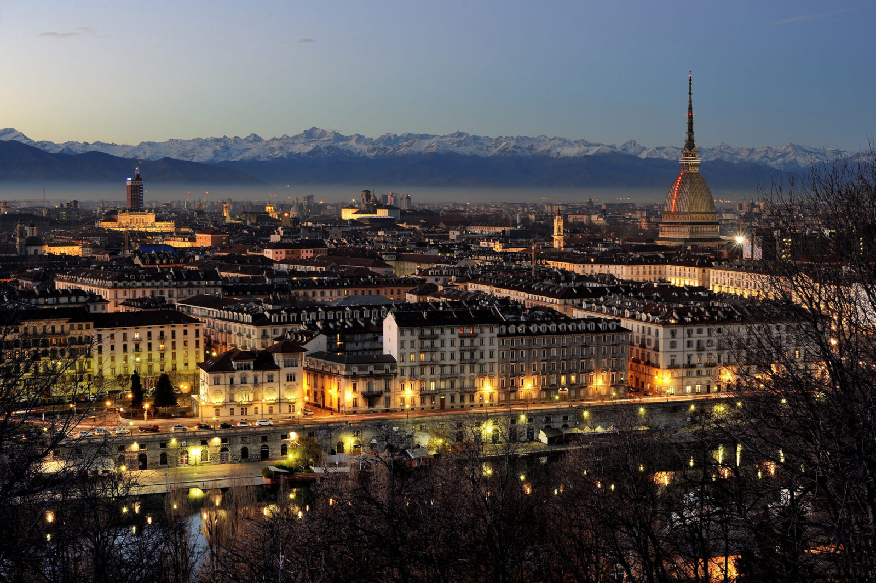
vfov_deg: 26.9
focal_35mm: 50
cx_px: 438
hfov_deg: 39.6
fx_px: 1216
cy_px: 292
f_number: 11
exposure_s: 3
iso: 200
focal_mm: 50
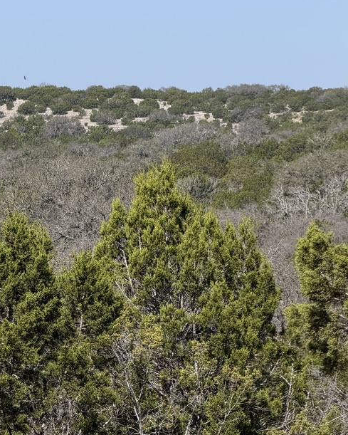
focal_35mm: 230
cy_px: 270
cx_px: 4
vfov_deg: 8.4
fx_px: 2960
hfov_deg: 6.7
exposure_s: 1/638
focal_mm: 16.89
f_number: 2.8
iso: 25
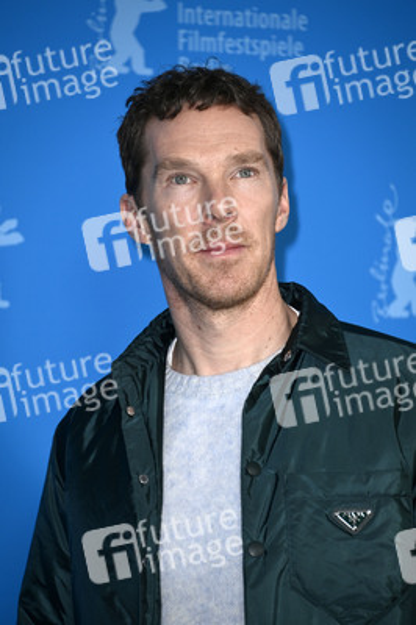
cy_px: 312
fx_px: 4341
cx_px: 208
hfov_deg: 5.5
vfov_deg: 8.2
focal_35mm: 250
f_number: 5.6
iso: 800
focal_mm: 250
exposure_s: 1/200
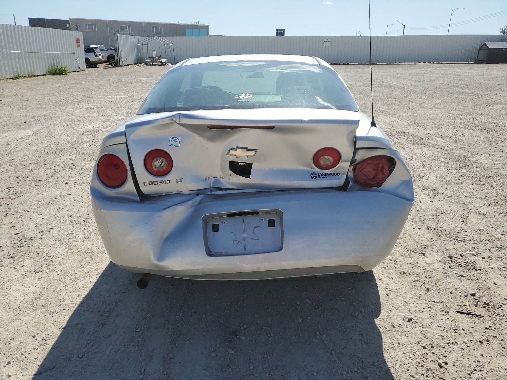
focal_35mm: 26
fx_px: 381
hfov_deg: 67.3
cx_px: 254
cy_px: 190
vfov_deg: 53.1
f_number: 1.5
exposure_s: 1/5000
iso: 50
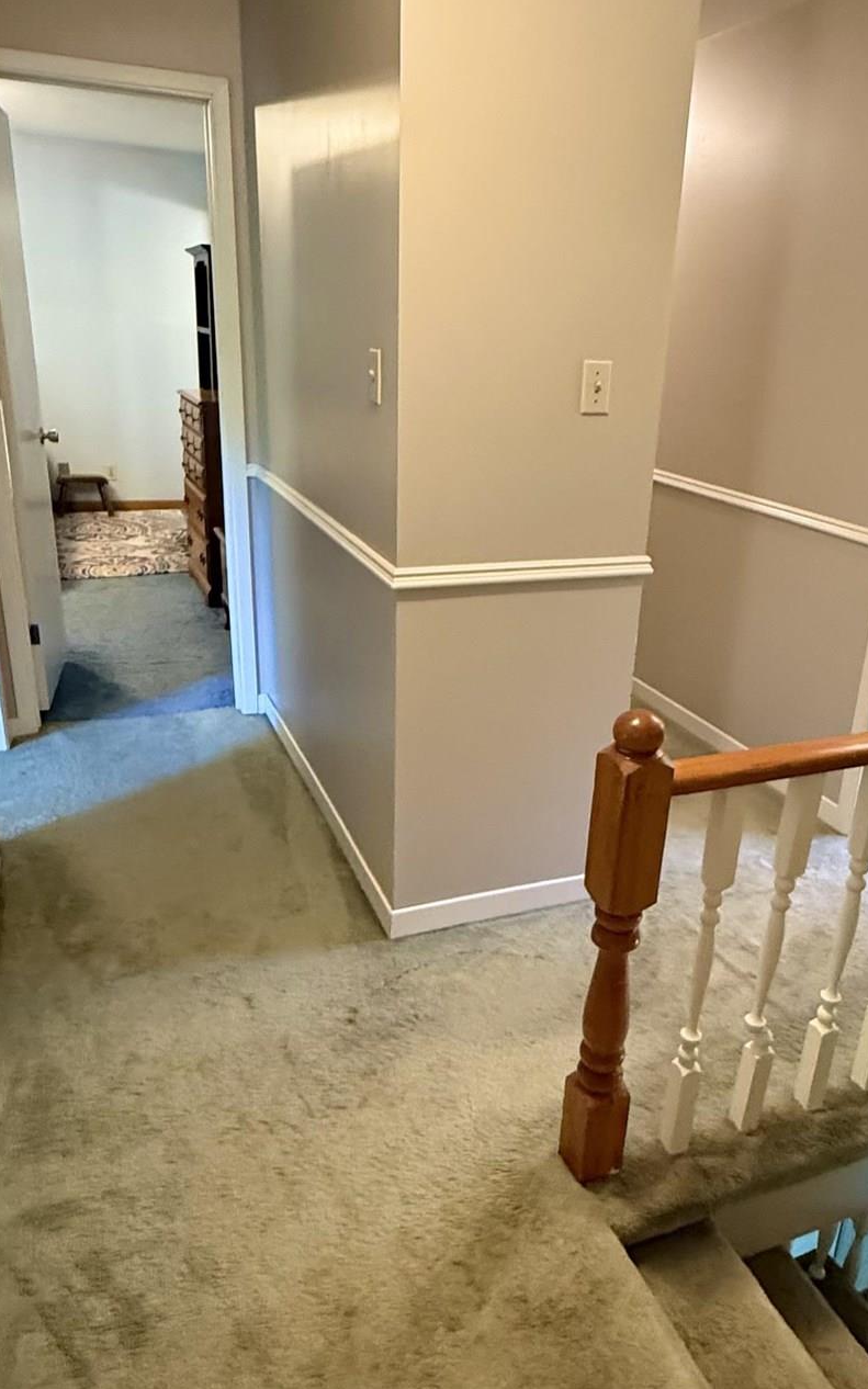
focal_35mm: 27
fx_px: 1022
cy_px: 716
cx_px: 522
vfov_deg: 68.4
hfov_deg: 45.8
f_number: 2.2
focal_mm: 2.22
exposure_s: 1/60
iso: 640
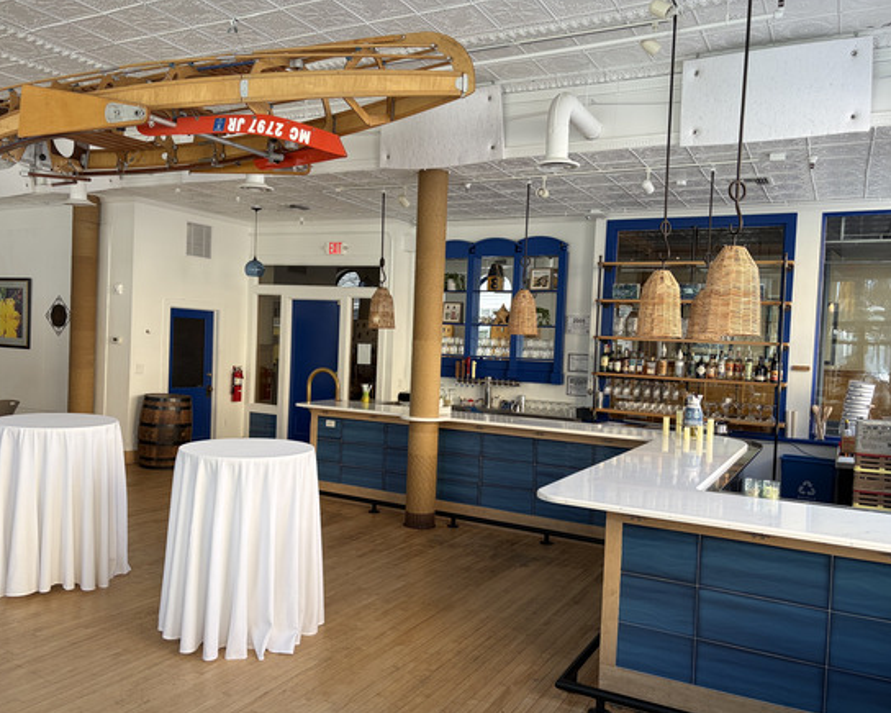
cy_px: 362
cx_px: 441
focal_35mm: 28
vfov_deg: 51.5
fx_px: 738
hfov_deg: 62.2
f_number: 1.6
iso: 40
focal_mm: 5.96
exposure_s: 1/186
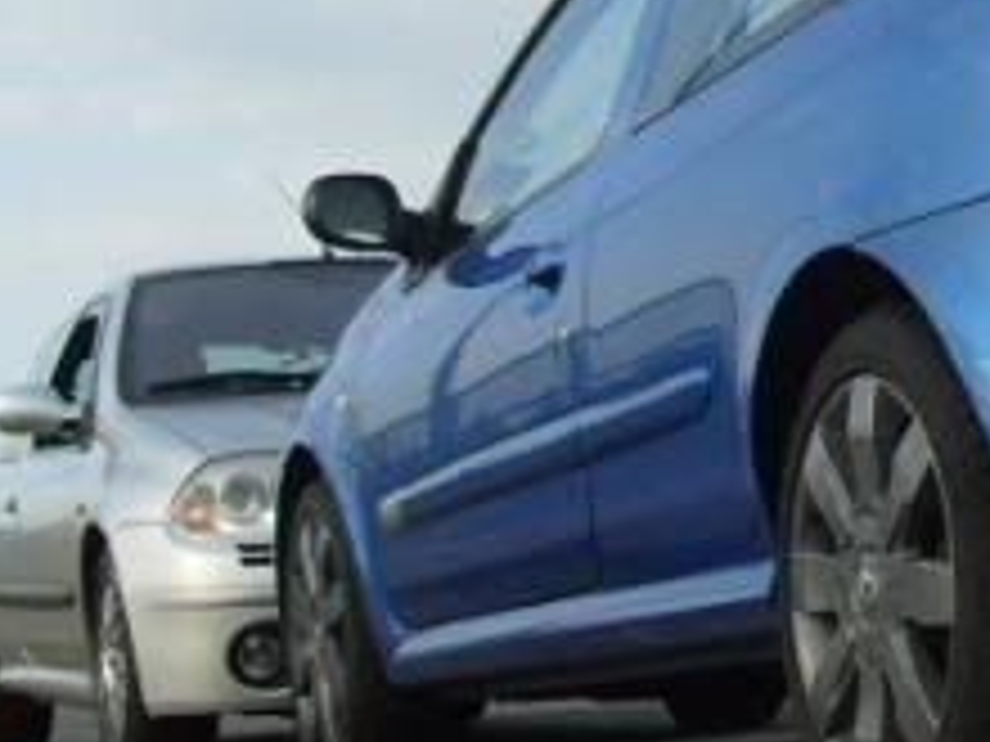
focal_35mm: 102
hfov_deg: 18.9
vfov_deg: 14.4
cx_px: 891
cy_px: 108
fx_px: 2917
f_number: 2.8
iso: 80
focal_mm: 7.8
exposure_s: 1/1000
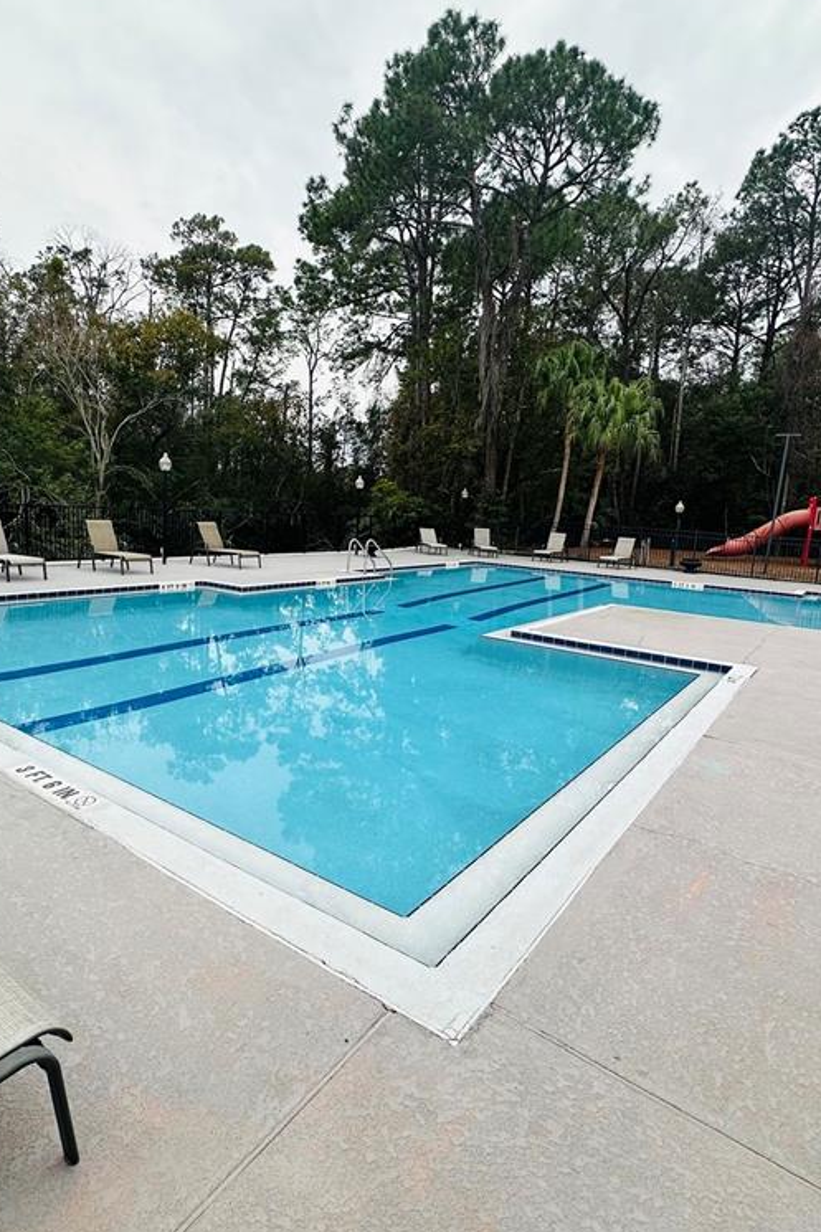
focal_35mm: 20
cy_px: 608
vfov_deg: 84.0
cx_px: 372
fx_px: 684
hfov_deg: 61.8
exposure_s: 1/744
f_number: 2.2
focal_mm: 2.22
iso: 40
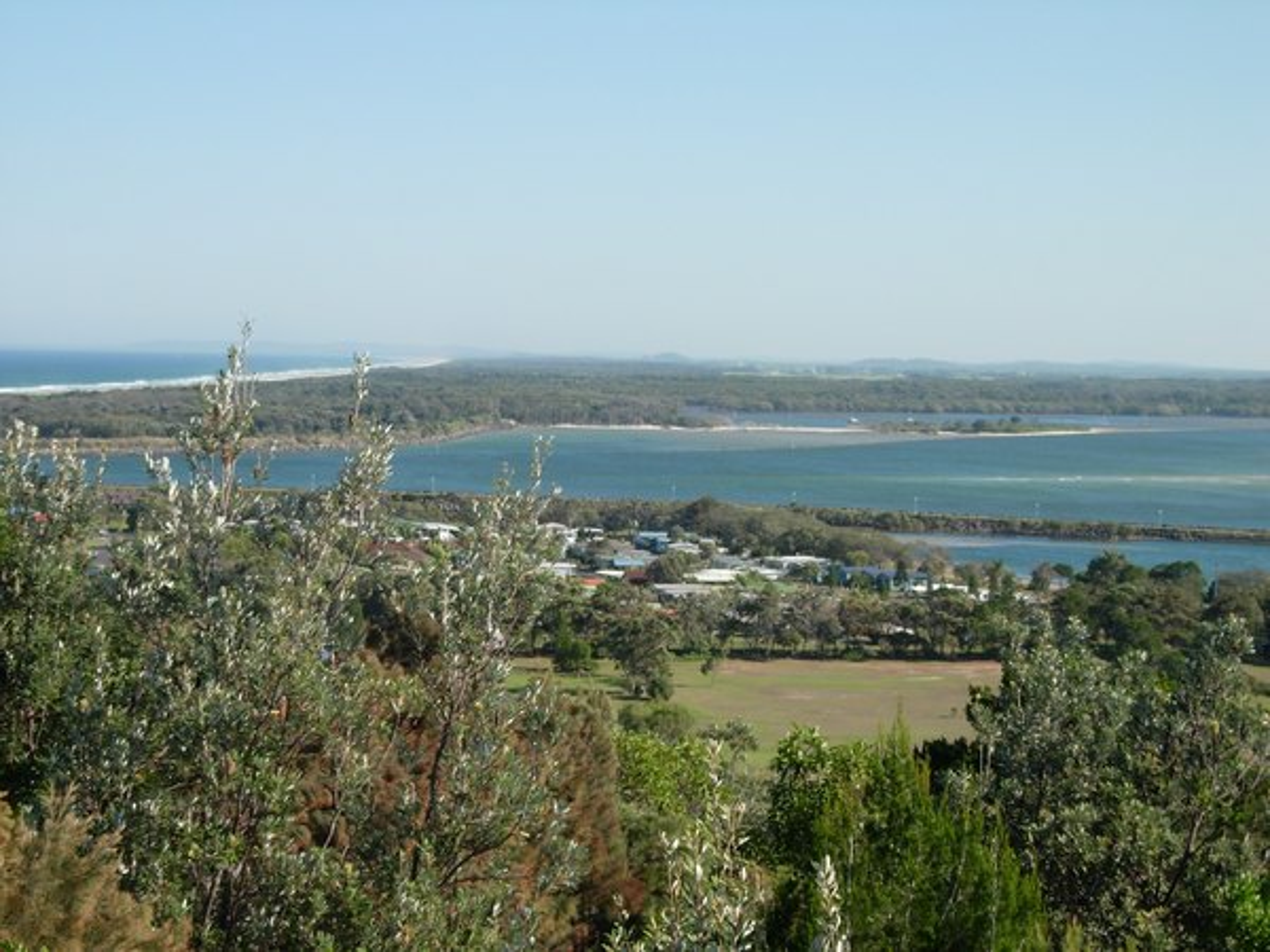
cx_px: 635
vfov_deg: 18.0
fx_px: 3008
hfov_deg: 23.8
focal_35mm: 82
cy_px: 476
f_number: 6.8
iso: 79
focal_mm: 17
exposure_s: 1/271
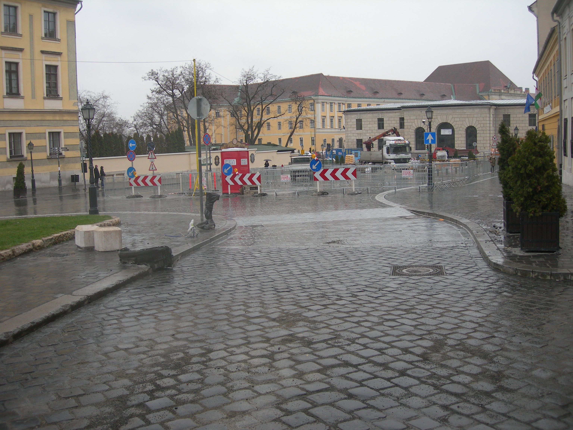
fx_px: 629
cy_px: 215
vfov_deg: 37.7
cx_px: 286
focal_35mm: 38
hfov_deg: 49.0
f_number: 2.8
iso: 100
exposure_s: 1/158
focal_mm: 7.8
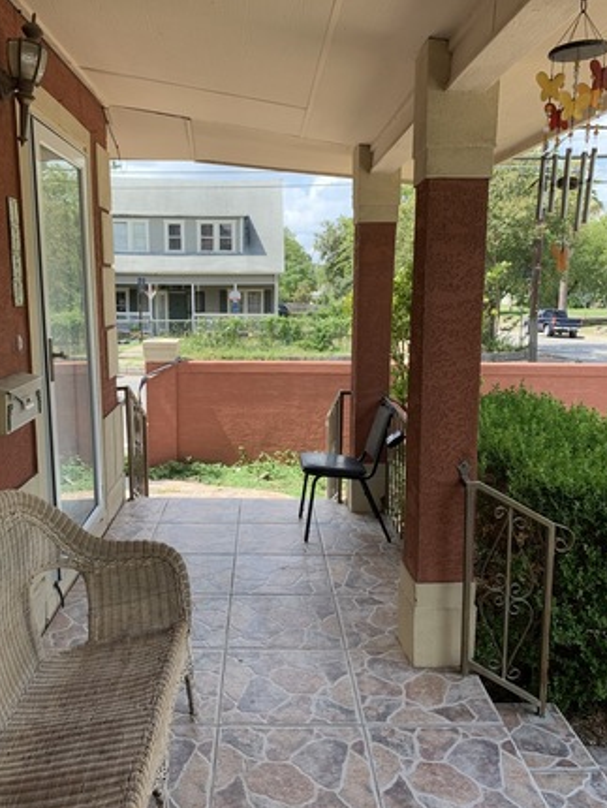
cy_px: 406
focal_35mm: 29
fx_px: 677
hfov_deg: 48.2
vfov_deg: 61.6
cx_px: 278
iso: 25
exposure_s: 1/510
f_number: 1.8
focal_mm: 4.25
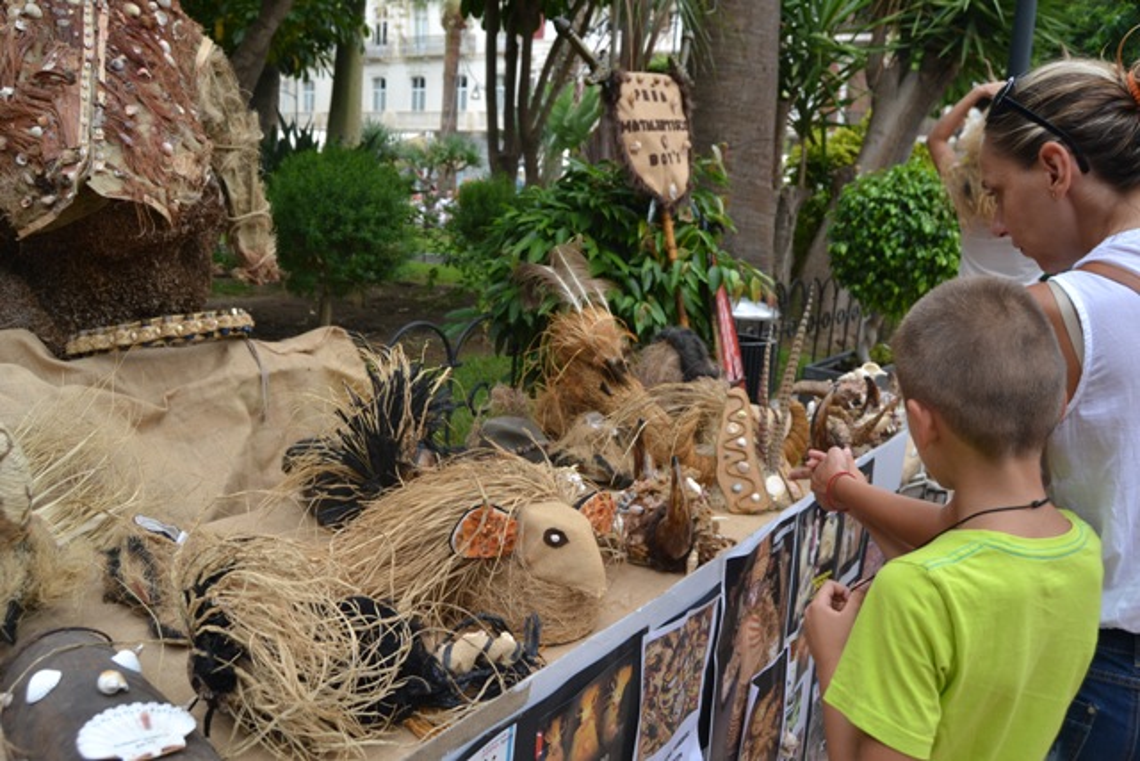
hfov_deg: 67.4
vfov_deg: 48.0
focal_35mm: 27
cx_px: 570
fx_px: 855
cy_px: 380
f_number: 5
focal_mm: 18
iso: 400
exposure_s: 1/100
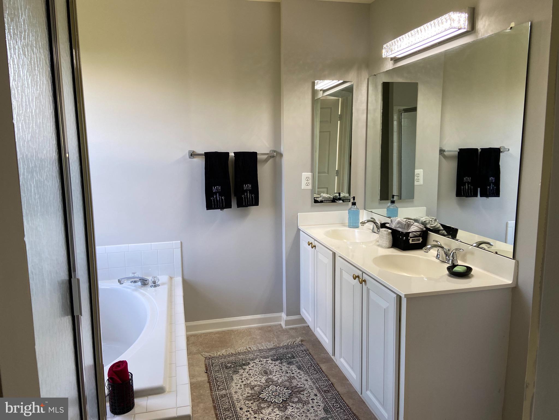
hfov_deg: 67.3
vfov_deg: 53.1
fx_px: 420
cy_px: 210
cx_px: 280
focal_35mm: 26
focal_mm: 4.25
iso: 80
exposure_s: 1/121
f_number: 1.8
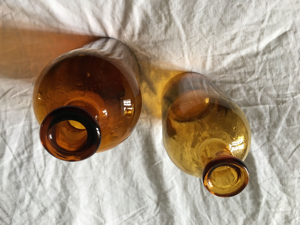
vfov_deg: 48.2
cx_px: 150
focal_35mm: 29
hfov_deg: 61.7
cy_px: 112
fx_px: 251
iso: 100
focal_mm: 4.15
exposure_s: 1/33
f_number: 2.2
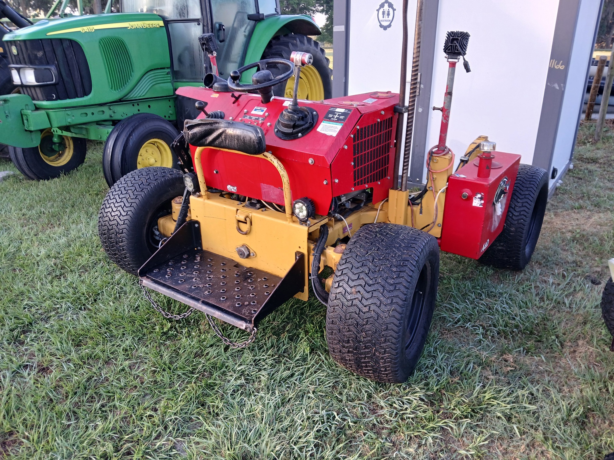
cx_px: 307
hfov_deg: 67.3
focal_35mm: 26
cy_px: 230
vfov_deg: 53.1
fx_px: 461
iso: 25
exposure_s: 1/60
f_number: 1.8
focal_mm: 3.98
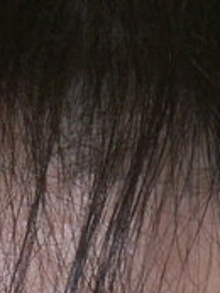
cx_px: 61
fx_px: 9056
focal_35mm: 1070
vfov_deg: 1.8
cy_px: 664
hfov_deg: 1.4
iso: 100
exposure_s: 1/20
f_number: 3.5
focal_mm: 39.27
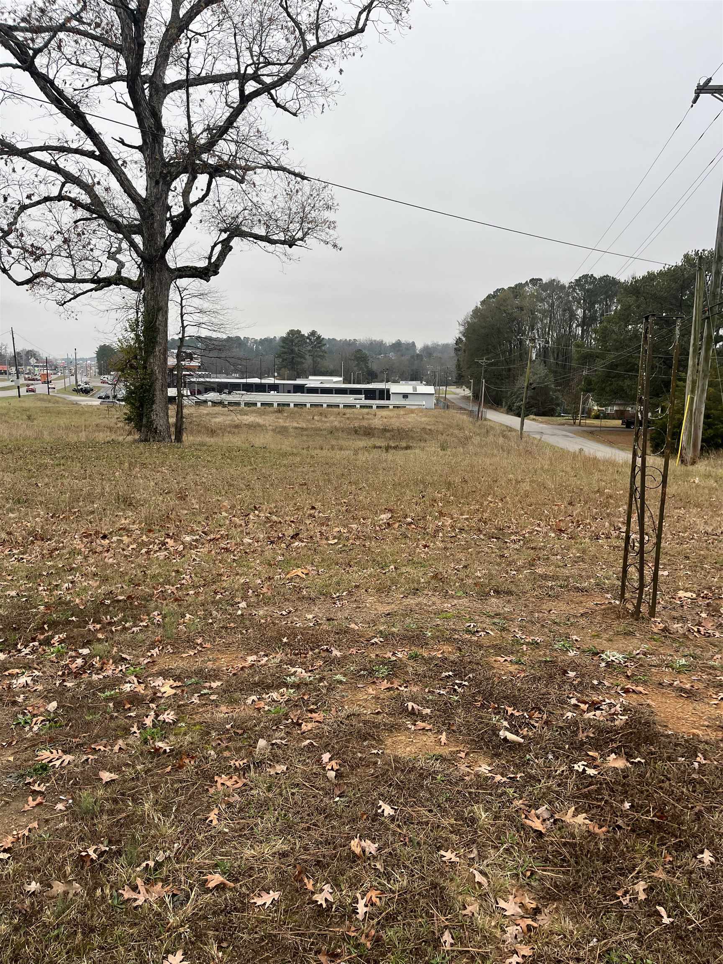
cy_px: 482
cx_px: 362
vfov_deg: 67.3
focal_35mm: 26
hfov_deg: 53.1
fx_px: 724
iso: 50
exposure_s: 1/515
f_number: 1.6
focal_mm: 5.1
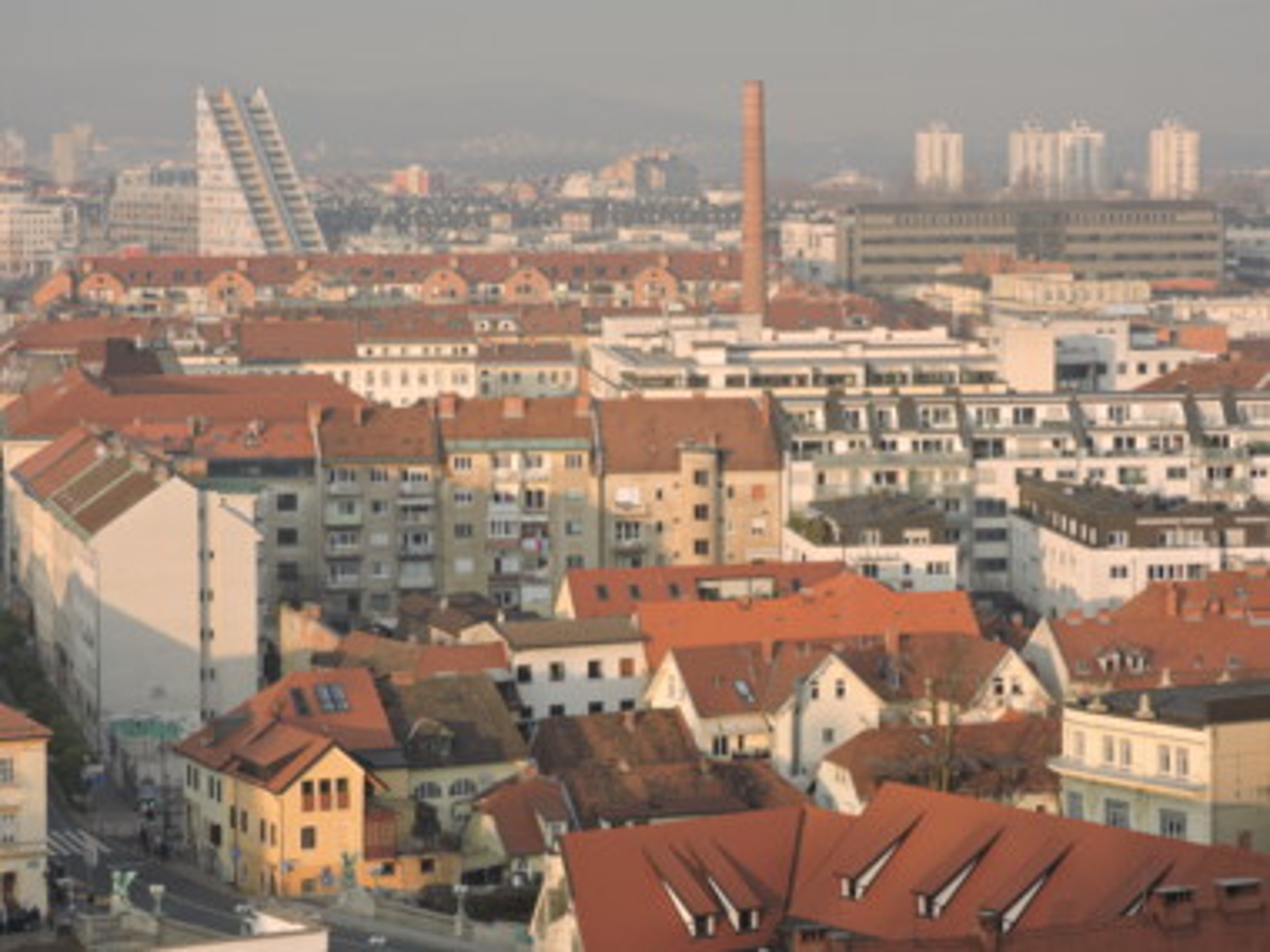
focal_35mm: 125
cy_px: 476
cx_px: 635
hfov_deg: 15.8
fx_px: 4586
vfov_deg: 11.9
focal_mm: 22.4
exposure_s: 1/125
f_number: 5
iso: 100
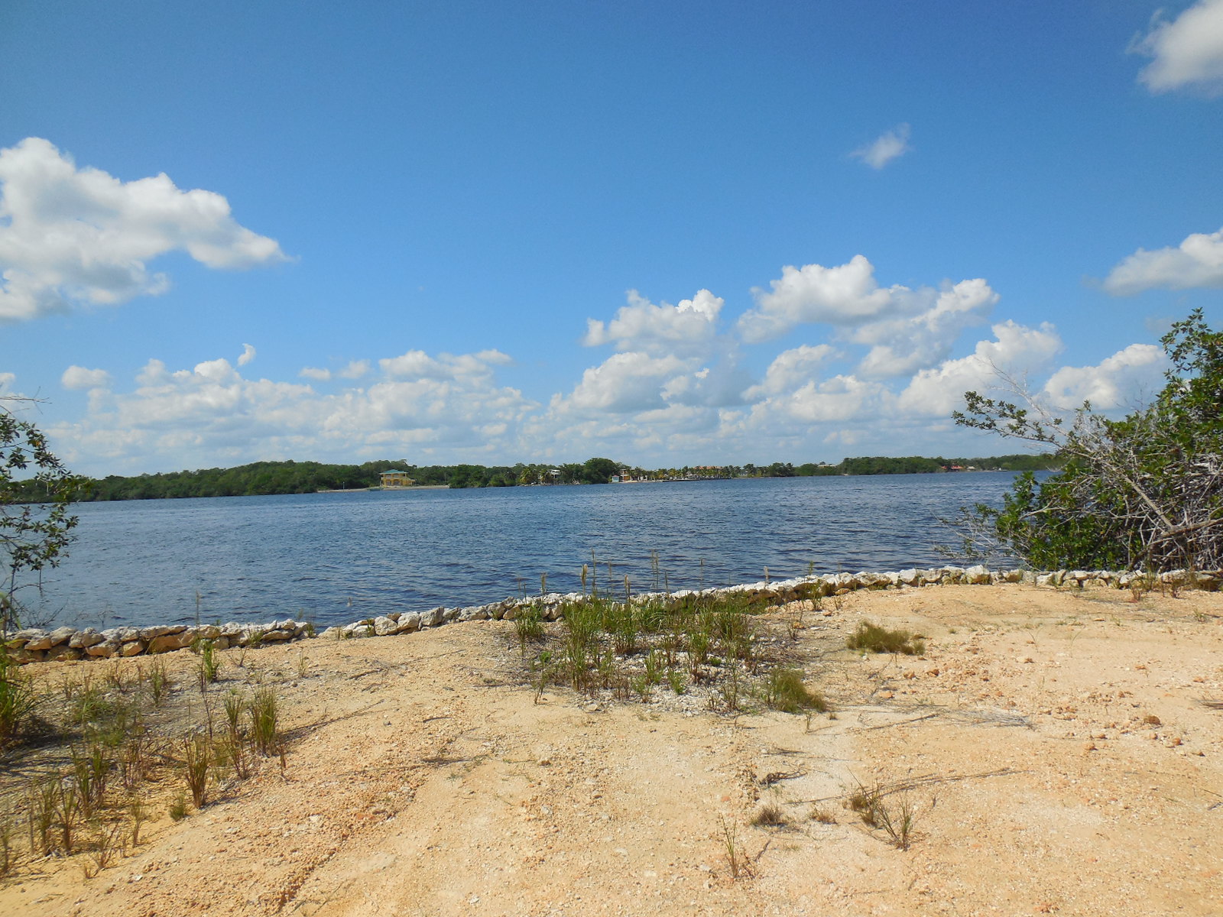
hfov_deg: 69.4
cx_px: 612
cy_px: 458
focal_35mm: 25
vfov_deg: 54.9
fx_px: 883
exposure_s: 1/800
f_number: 6.2
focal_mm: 4.5
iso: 125
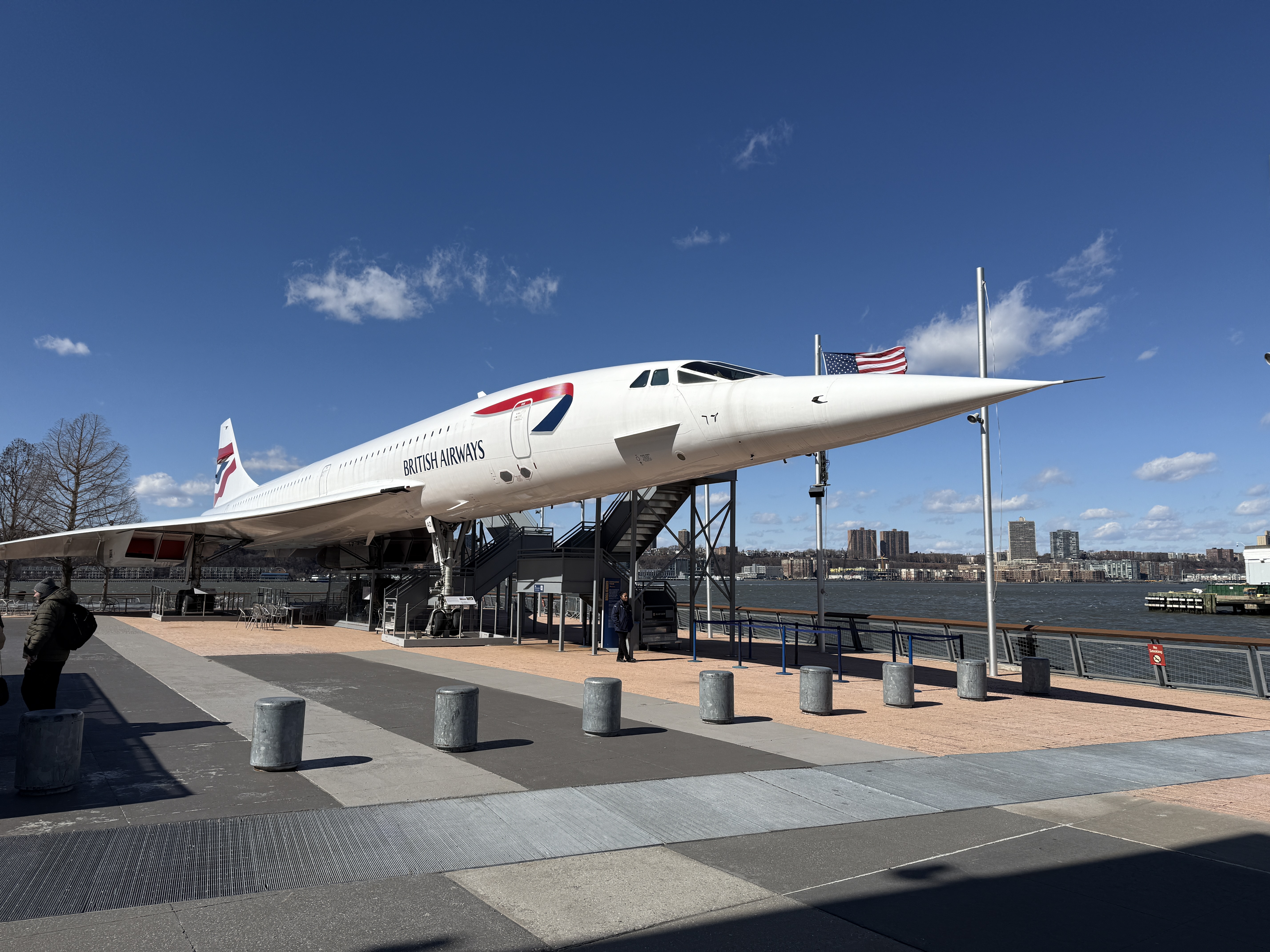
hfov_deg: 71.6
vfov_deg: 56.8
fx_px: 881
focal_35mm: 24
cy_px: 476
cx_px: 635
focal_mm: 6.76
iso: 80
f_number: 1.78
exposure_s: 1/9091
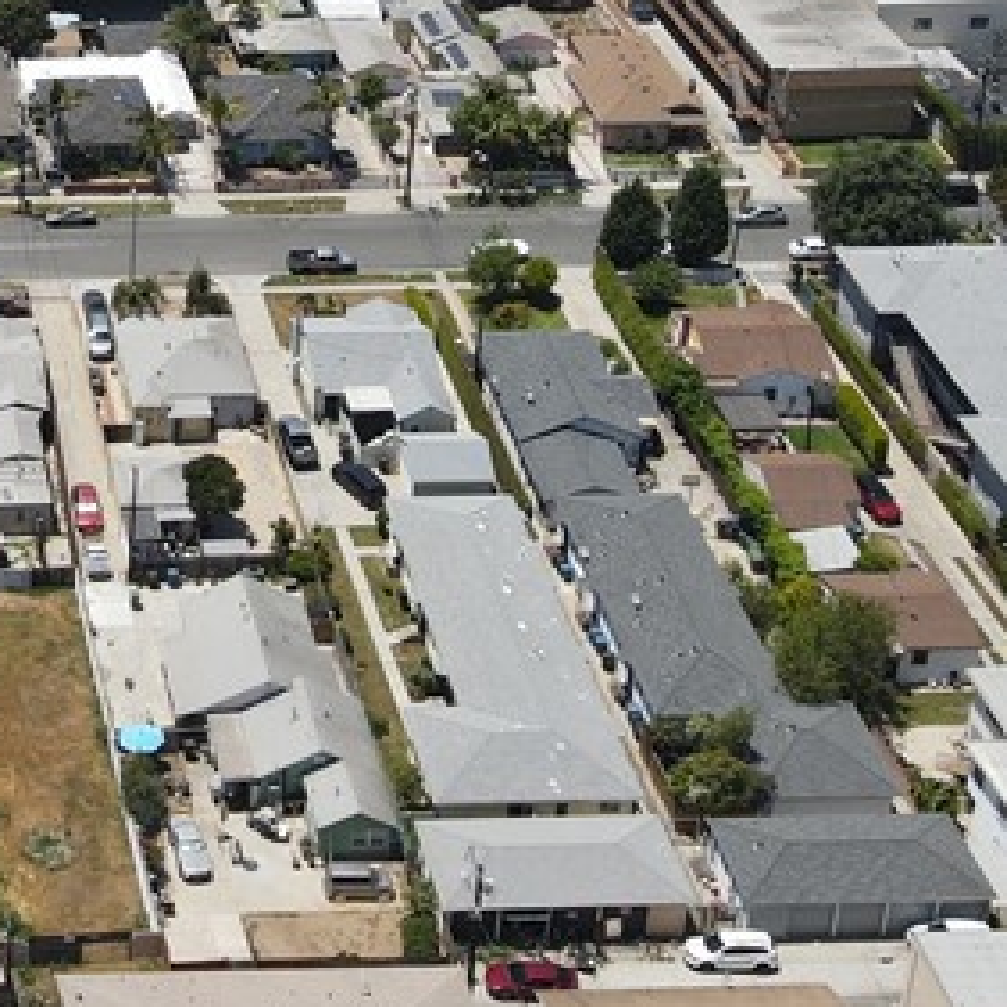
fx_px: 2534
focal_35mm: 77
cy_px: -96
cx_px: -111
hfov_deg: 21.3
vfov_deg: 21.3
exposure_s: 1/800
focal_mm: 4.5
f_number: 2.8
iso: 100
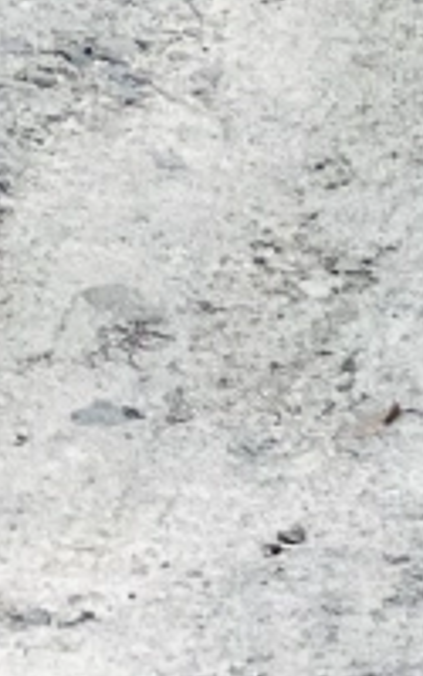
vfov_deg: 6.6
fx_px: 5478
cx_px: 1096
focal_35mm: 297
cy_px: -1119
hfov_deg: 4.3
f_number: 2
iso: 64
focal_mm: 6
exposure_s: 1/122
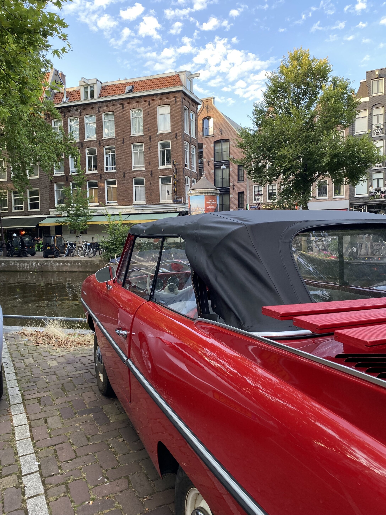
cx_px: 193
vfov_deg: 67.3
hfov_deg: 53.1
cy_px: 258
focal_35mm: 26
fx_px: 387
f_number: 1.8
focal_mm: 4.25
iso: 50
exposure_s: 1/122
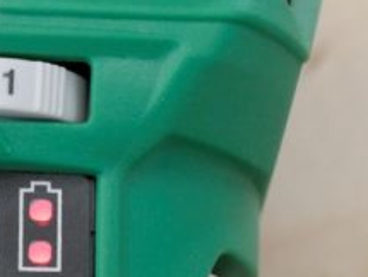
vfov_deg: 4.2
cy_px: 92
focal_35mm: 355
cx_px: -98
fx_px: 3780
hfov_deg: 5.5
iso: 2500
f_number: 5.2
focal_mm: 61
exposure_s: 1/160
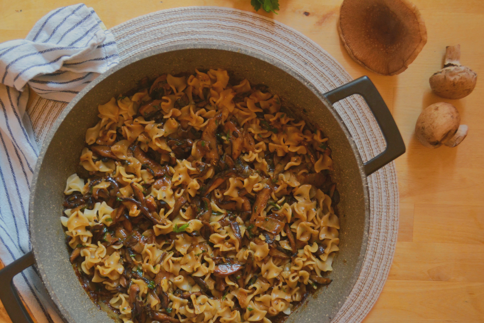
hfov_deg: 41.1
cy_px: 162
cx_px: 242
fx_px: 645
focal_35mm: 48
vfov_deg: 28.1
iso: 800
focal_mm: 32
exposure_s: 1/10
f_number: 4.8
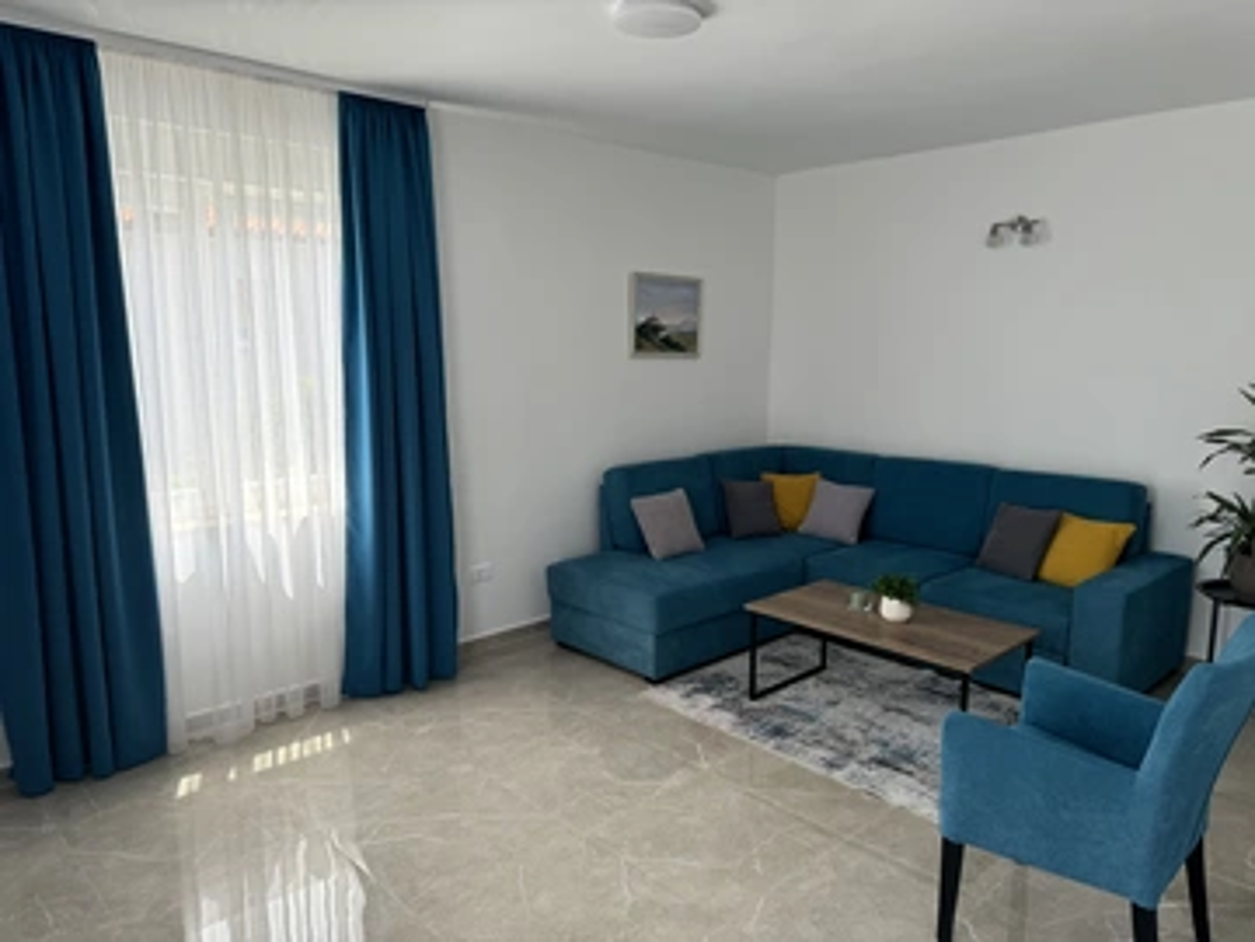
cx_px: 628
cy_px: 471
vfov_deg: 56.8
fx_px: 870
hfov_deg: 71.6
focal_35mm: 24
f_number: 1.78
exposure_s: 1/190
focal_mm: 6.76
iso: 80
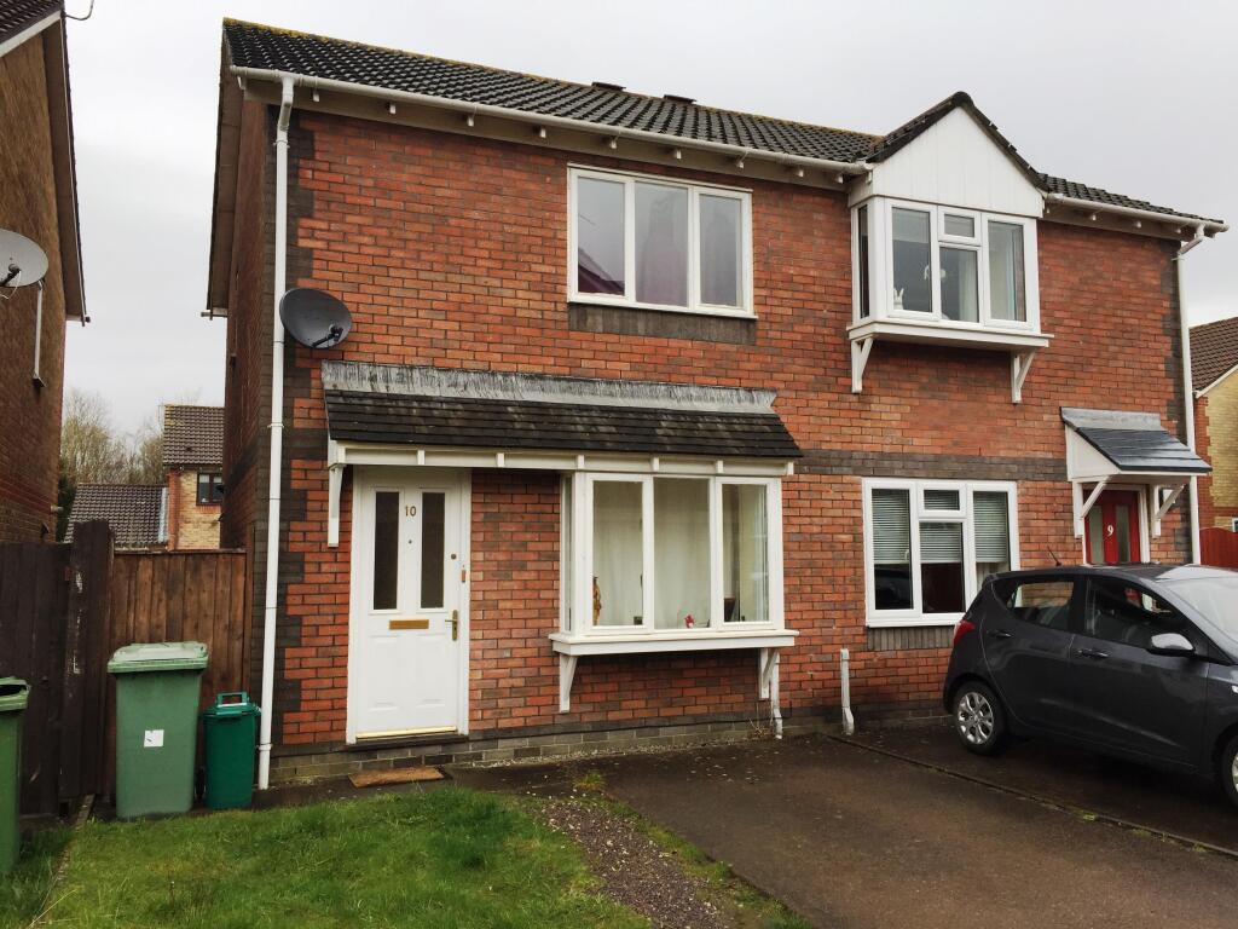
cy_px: 464
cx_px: 619
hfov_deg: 61.7
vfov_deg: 48.2
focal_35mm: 29
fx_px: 1037
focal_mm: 4.15
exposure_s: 1/408
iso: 32
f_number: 2.2
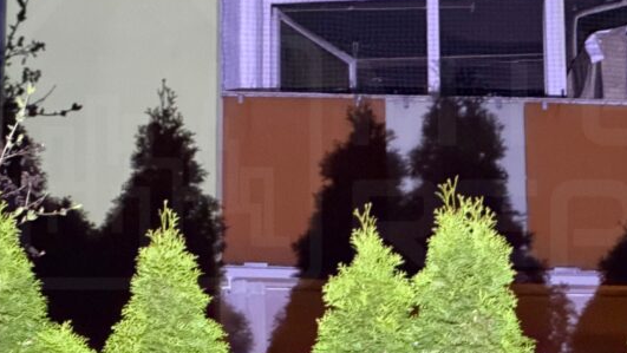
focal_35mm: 210
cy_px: 21
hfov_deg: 10.2
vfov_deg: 5.8
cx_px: 537
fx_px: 3492
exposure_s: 1/25
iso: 1600
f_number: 2.8
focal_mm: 16.89
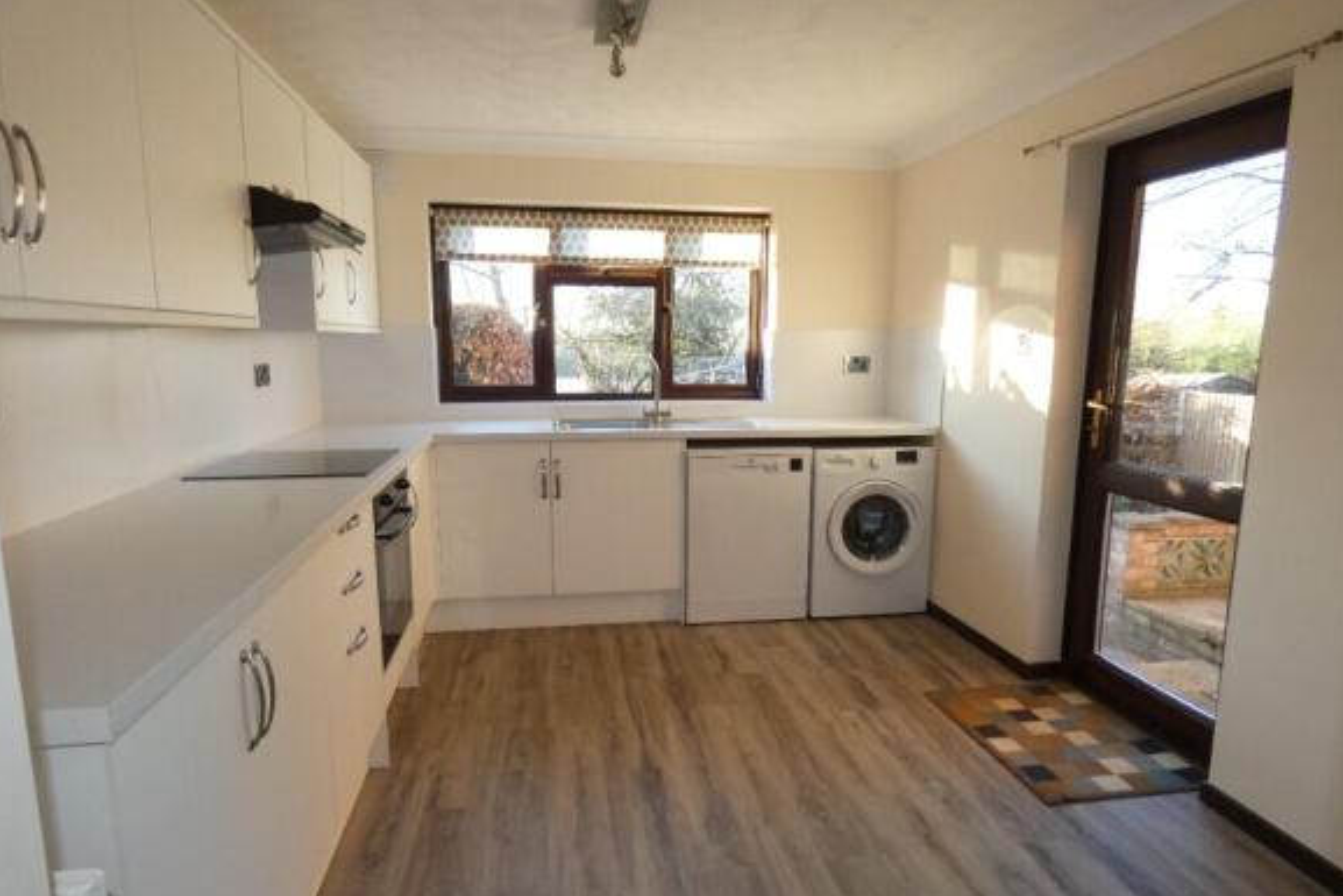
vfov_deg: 59.4
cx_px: 672
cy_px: 483
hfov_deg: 81.2
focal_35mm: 21
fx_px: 784
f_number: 2.8
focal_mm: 3.6
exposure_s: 1/80
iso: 200
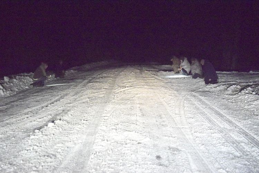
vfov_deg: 17.5
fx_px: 561
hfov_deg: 26.0
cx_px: 130
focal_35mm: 78
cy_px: 86
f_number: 5.6
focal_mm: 52
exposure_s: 1/160
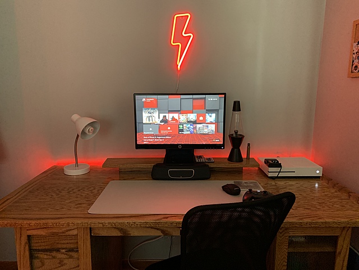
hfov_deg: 67.3
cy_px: 135
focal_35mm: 26
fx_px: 270
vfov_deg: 53.1
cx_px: 180
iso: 500
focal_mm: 4.25
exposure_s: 1/23
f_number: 1.8
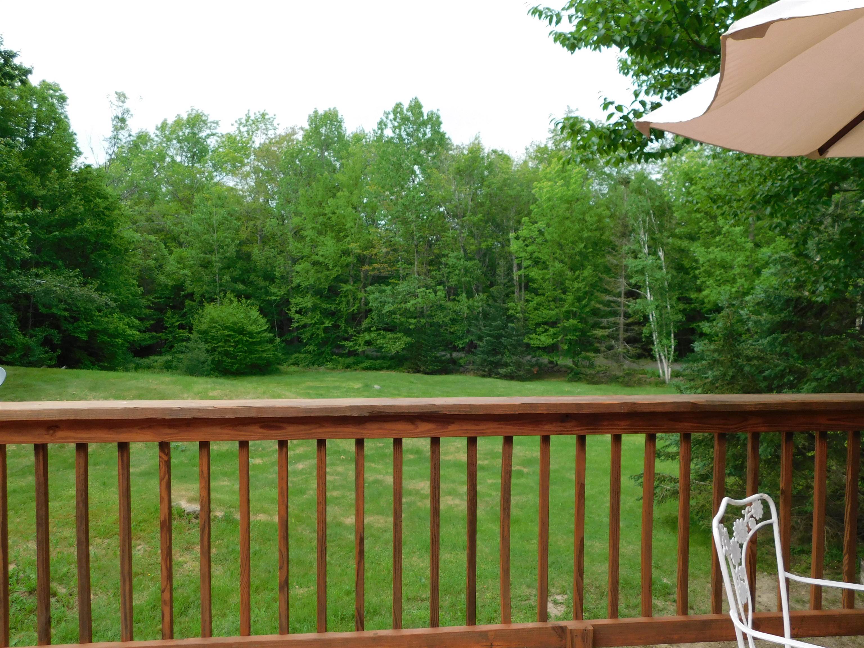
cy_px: 324
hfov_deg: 63.4
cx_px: 432
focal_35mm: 28
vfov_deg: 49.7
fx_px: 699
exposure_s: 1/200
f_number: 3.2
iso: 125
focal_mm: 4.9
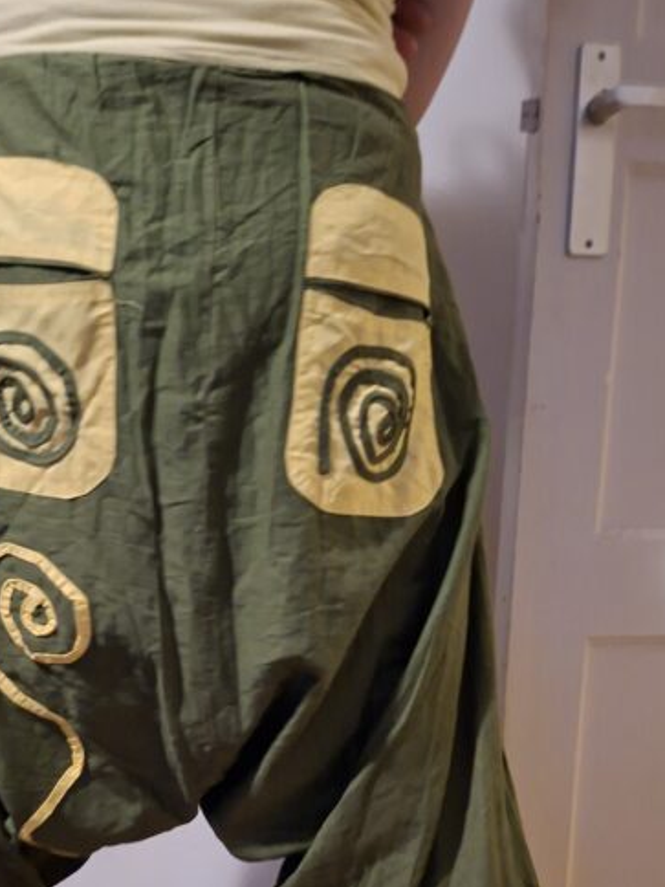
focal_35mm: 38
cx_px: 264
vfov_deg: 46.7
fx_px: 973
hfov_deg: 37.6
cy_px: 693
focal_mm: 5.54
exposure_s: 1/20
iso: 1000
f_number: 1.8
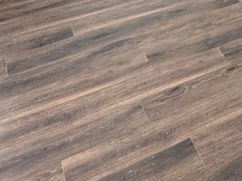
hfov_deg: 22.0
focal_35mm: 73
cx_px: 366
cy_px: -121
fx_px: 510
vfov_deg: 17.3
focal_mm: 2.22
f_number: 2.2
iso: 320
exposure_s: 1/120
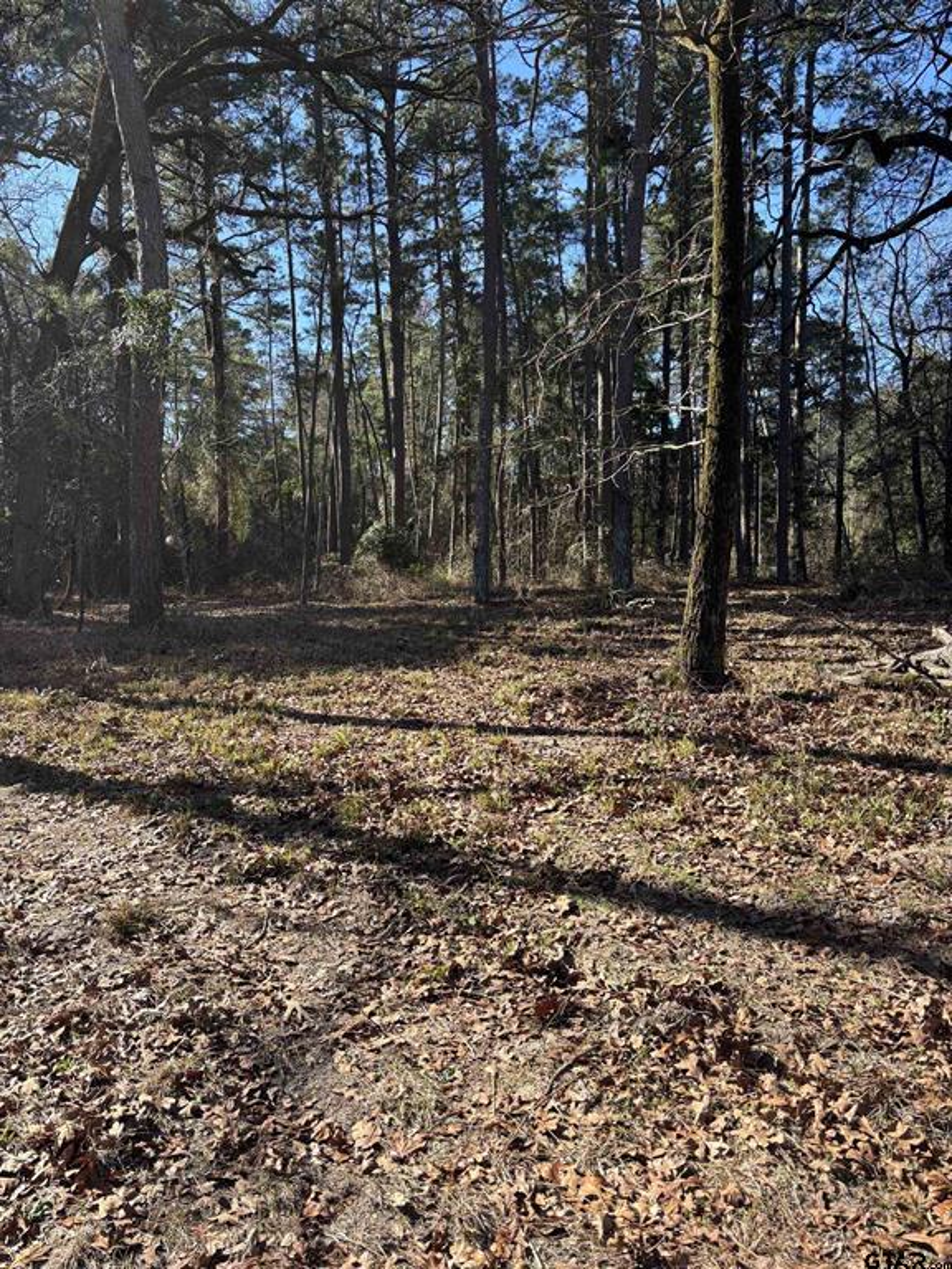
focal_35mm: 26
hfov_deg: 53.1
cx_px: 476
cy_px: 634
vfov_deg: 67.3
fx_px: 953
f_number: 1.6
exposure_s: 1/988
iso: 50
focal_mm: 5.96
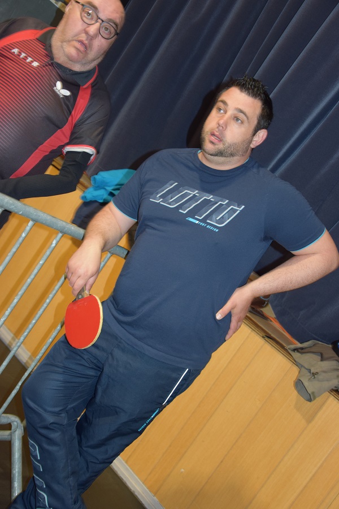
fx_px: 678
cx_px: 170
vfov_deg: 41.1
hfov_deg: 28.1
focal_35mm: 48
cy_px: 254
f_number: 4.2
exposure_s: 1/60
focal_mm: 32
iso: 1000
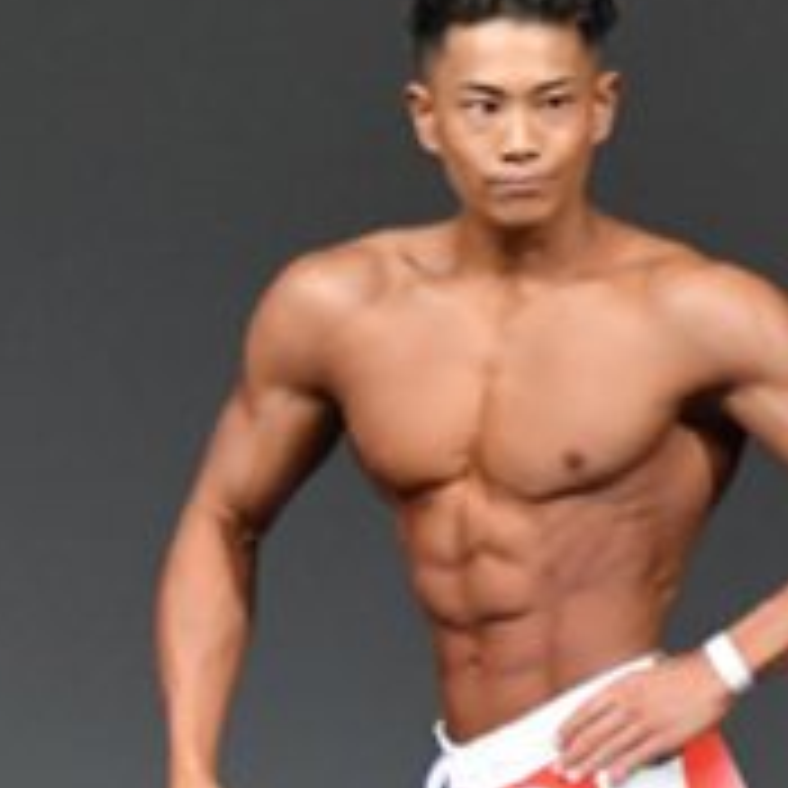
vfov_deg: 1.5
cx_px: -633
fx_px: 30493
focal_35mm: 1184
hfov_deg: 1.5
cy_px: 802
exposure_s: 1/400
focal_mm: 210
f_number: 5.6
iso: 4000
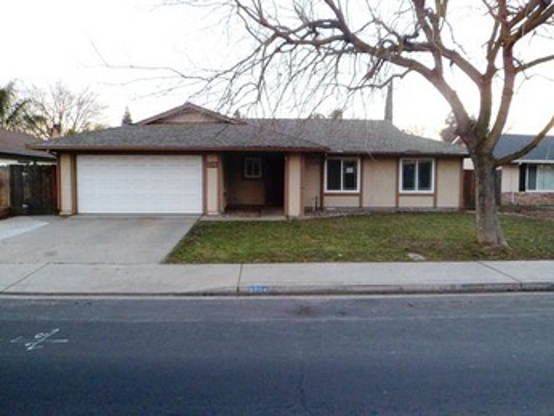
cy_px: 208
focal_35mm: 27
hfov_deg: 65.3
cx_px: 277
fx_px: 432
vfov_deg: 51.4
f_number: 3.3
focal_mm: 4.9
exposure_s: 1/45
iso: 400
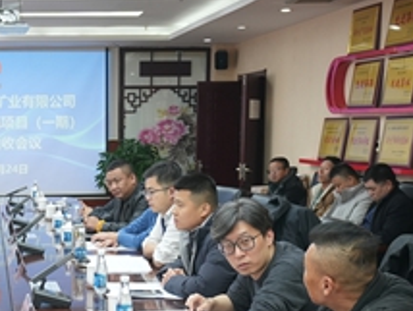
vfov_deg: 18.8
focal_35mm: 78
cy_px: 236
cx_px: -14
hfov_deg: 23.8
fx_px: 932
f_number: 4.5
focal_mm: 29
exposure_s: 1/160
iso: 1000
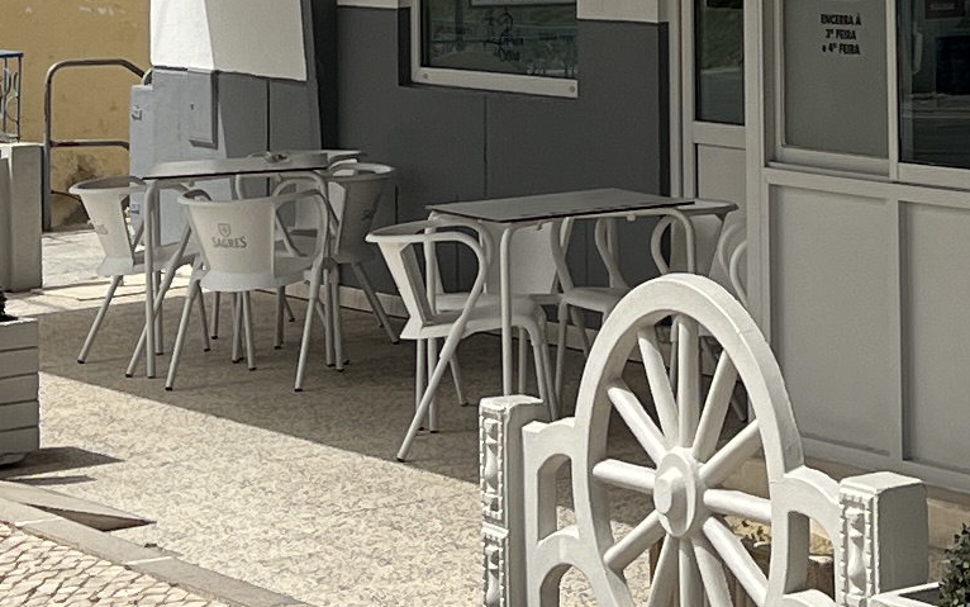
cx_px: 857
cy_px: -333
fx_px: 3834
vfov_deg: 8.8
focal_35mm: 145
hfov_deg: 14.3
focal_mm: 5.7
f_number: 1.5
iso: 50
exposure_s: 1/6993
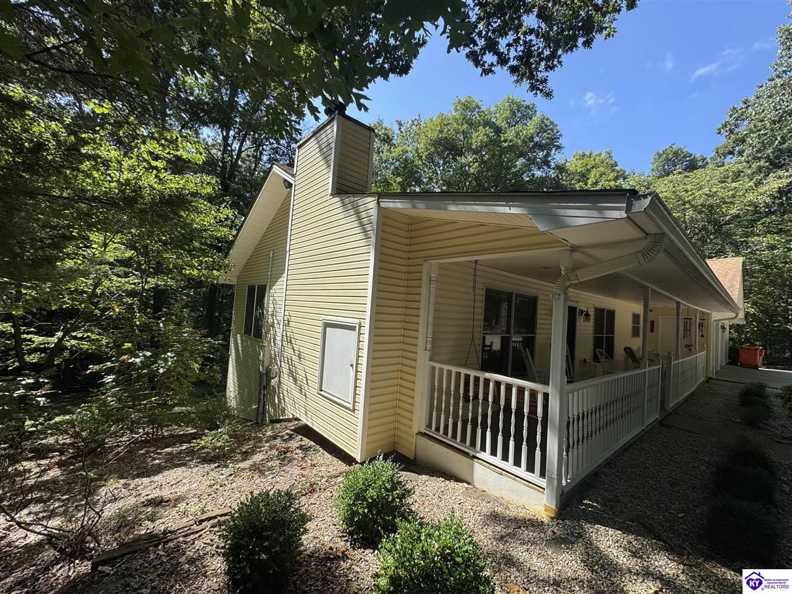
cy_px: 297
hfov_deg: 102.1
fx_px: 320
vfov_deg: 85.7
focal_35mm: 14
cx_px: 396
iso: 40
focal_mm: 2.22
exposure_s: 1/840
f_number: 2.2
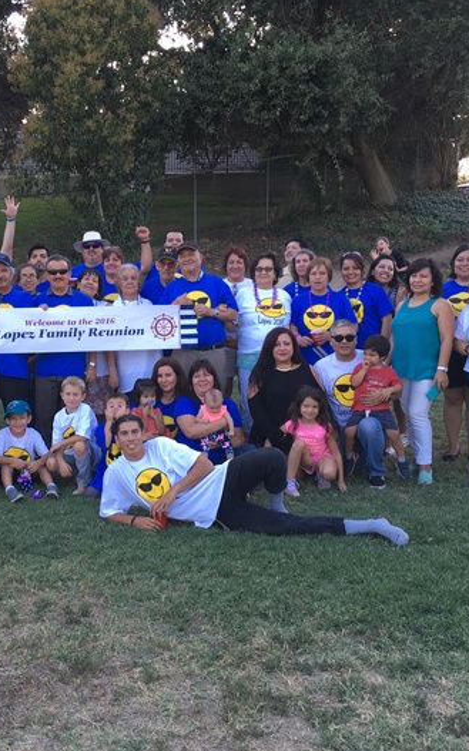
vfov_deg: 47.2
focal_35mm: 42
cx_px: 130
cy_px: 371
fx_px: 860
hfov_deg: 30.1
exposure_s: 1/120
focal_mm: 4.15
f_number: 2.2
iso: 32
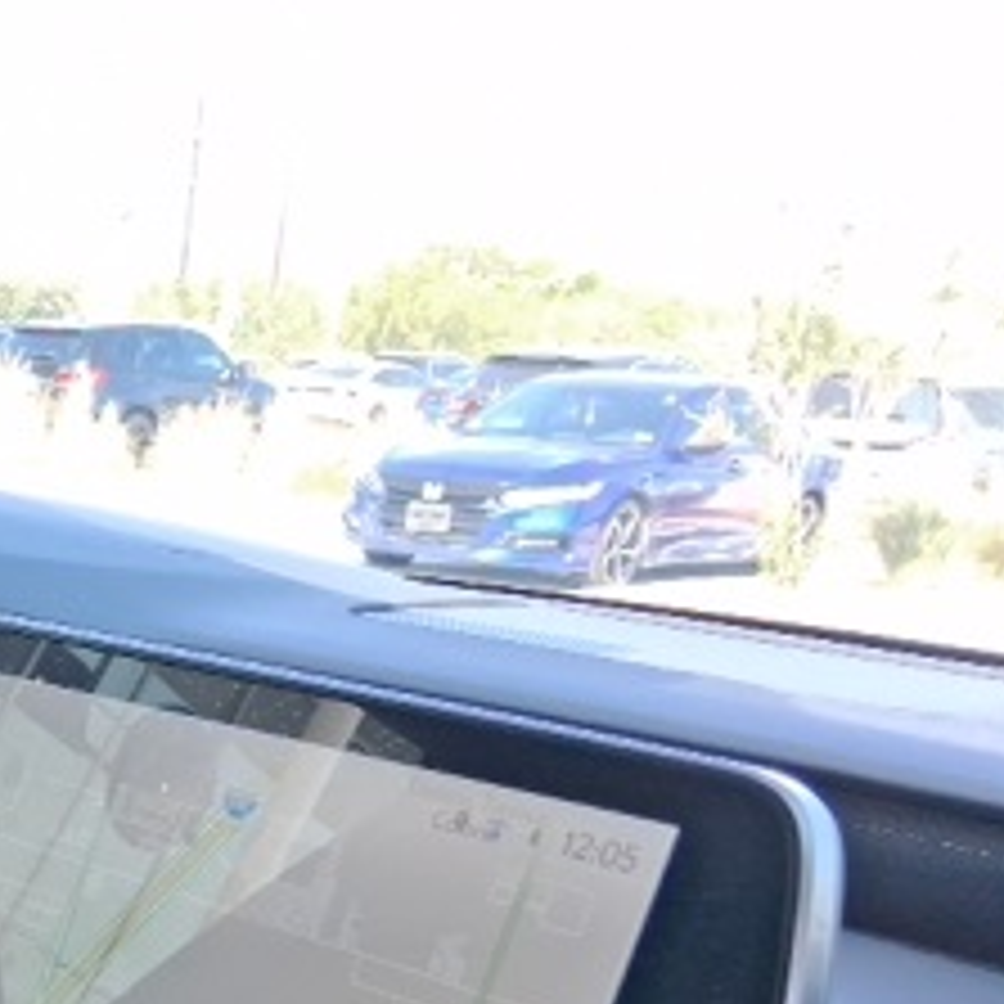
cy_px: 1022
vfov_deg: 24.8
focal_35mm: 66
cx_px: -378
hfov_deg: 22.6
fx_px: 2166
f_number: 1.8
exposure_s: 1/120
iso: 53
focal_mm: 3.98
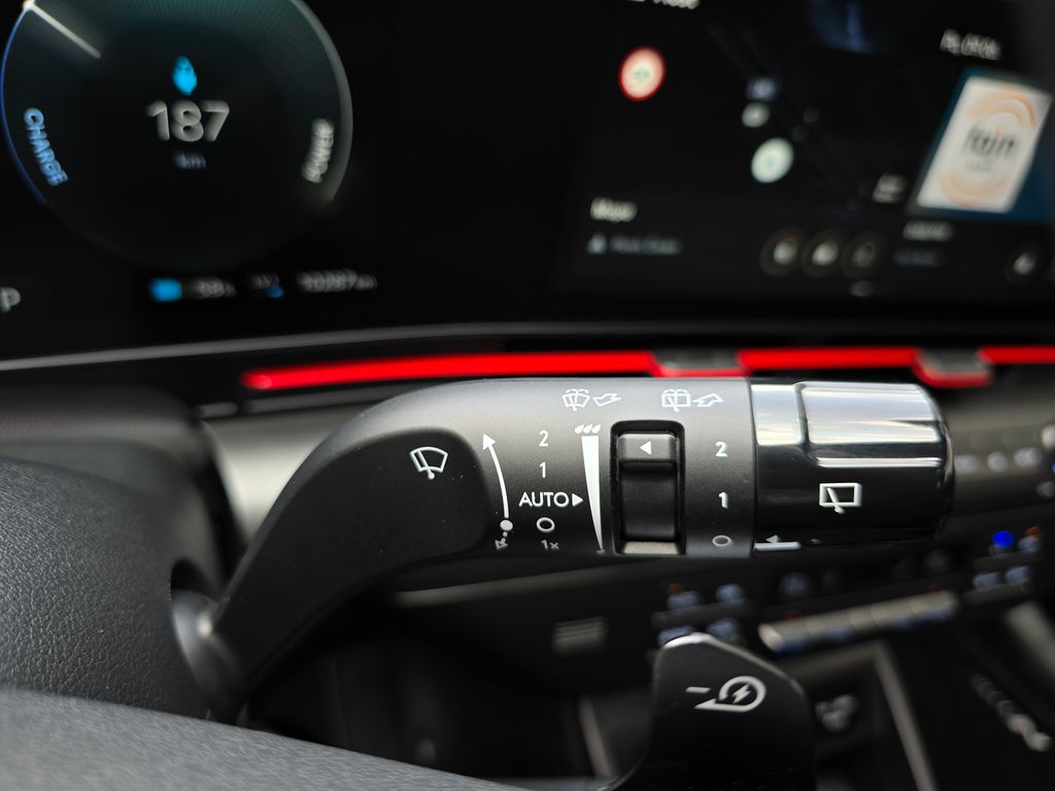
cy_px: 396
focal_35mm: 23
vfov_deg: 58.9
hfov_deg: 73.9
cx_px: 528
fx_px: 701
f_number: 1.7
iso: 20
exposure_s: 1/79.9
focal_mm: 6.3
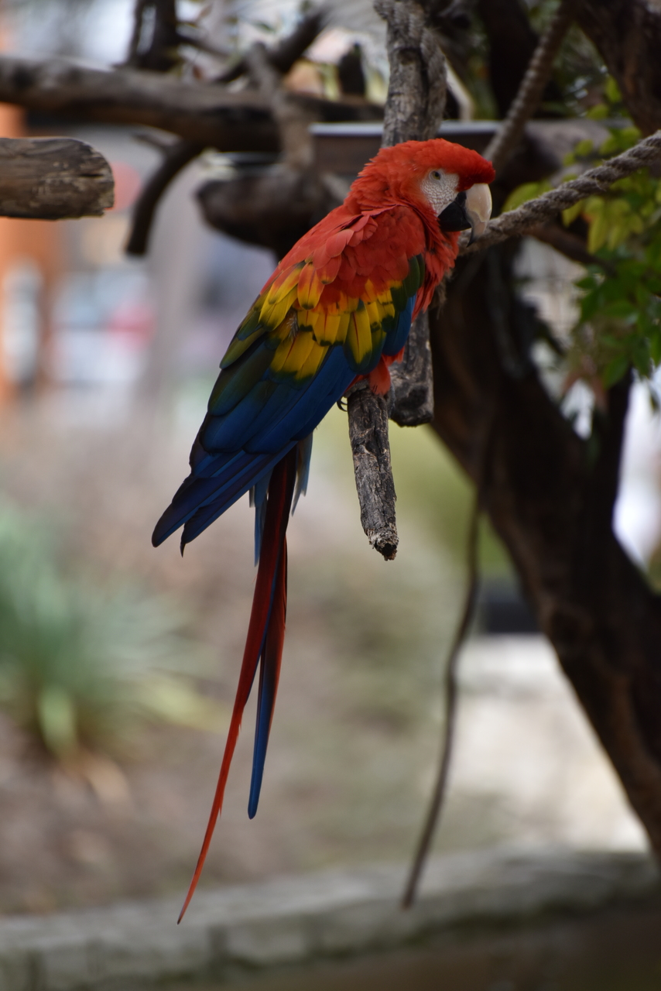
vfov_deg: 6.9
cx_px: 330
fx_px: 8257
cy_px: 496
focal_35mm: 300
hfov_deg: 4.6
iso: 640
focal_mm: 300
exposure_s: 1/640
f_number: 5.6
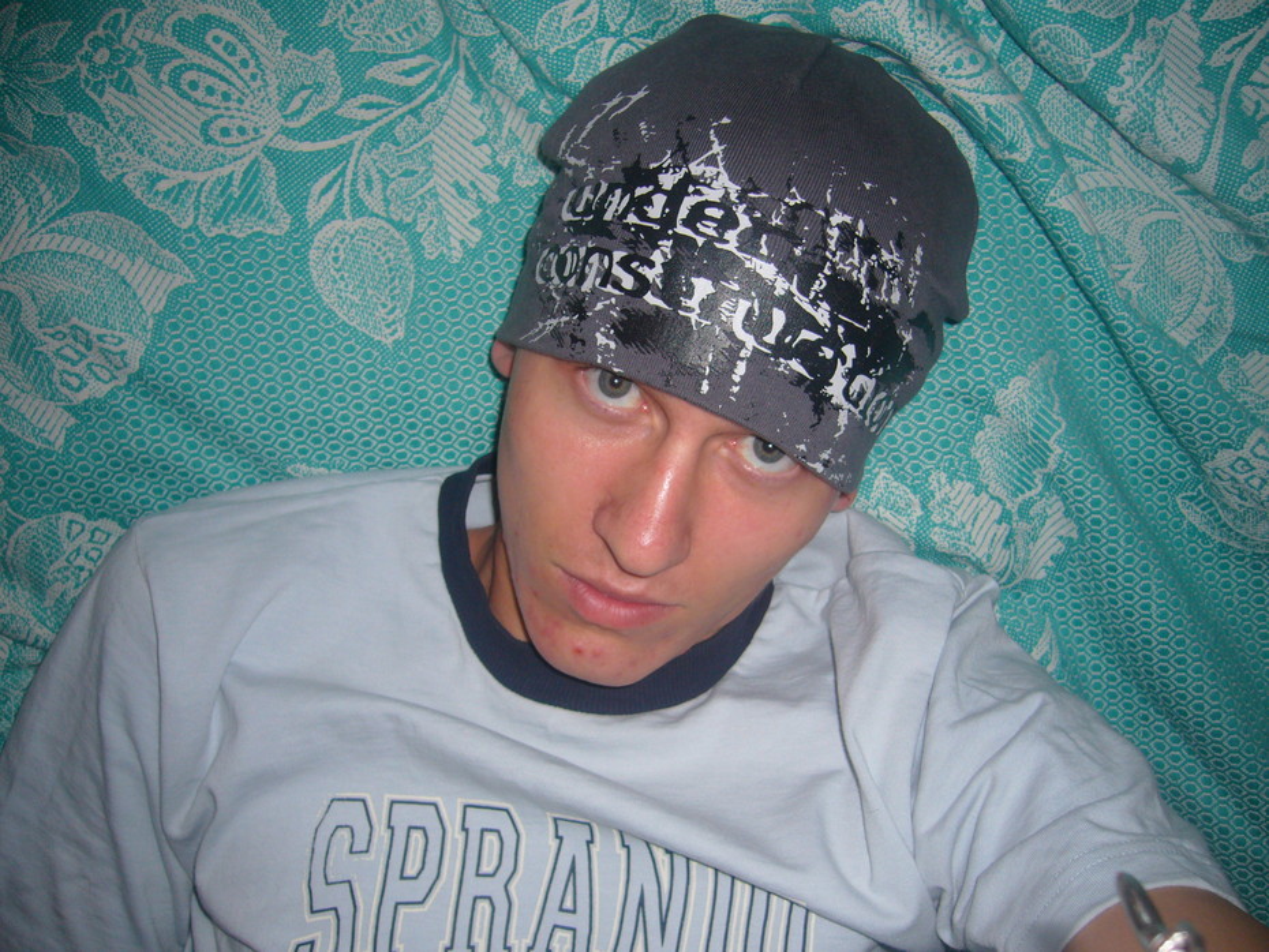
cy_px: 476
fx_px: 1283
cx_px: 634
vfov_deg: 40.7
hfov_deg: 52.6
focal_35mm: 35
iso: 80
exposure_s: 1/60
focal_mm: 5.8
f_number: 2.8
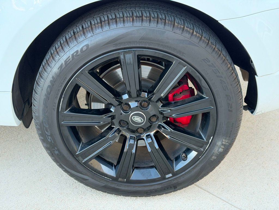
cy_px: 105
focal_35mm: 48
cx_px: 140
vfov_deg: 30.3
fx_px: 387
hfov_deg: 39.7
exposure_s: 1/80
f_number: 1.78
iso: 200
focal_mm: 6.76
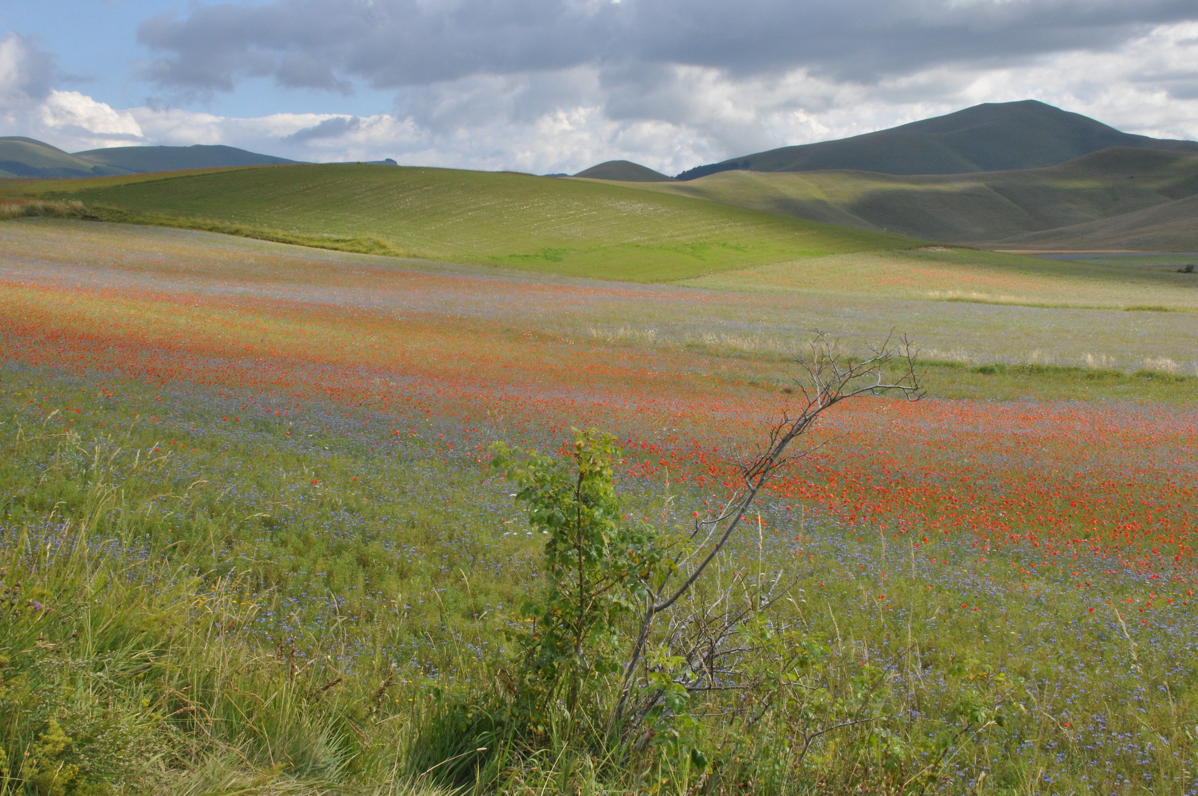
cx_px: 599
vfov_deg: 28.0
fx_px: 1595
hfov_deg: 41.2
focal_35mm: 48
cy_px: 398
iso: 800
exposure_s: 1/160
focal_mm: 32
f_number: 25
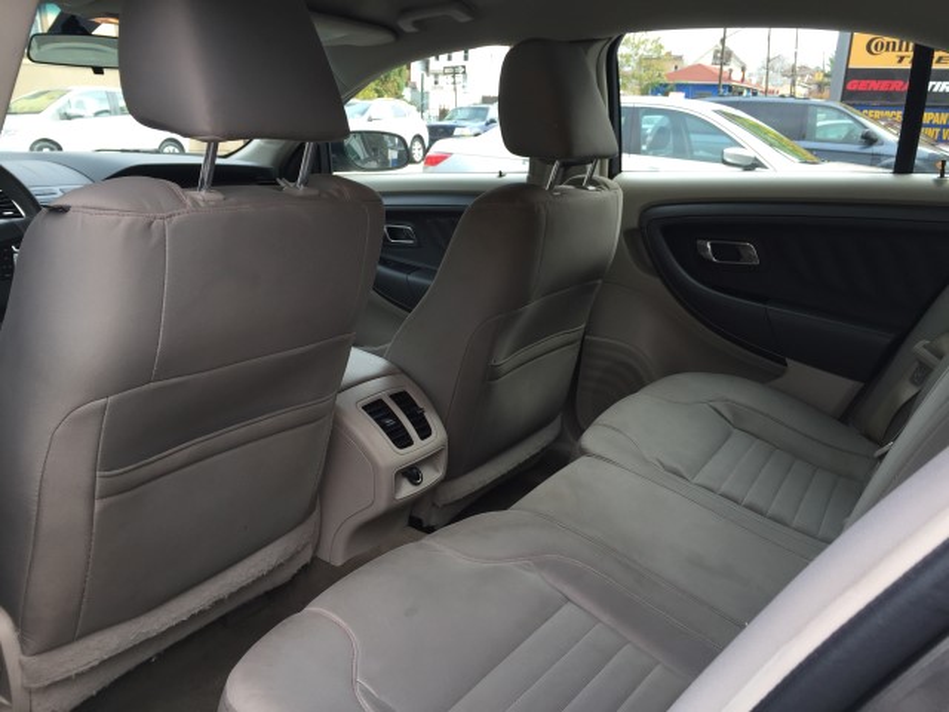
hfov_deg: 61.7
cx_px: 474
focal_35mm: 29
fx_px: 795
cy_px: 356
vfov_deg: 48.2
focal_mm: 4.15
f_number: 2.2
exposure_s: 1/154
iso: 32
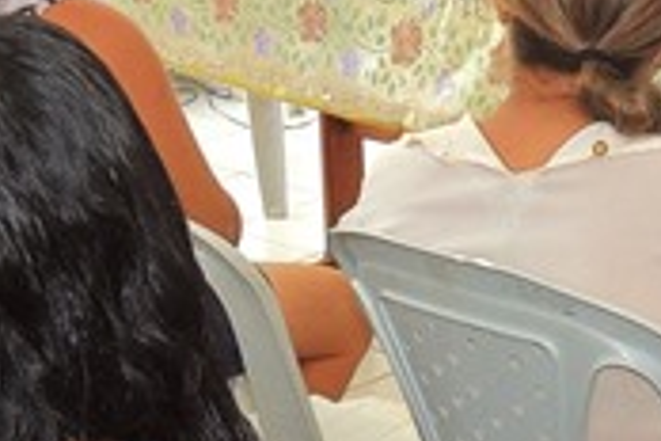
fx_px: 2111
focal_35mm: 115
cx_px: 498
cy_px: 213
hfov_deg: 17.7
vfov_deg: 11.9
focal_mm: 4.3
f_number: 3
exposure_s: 1/40
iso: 200
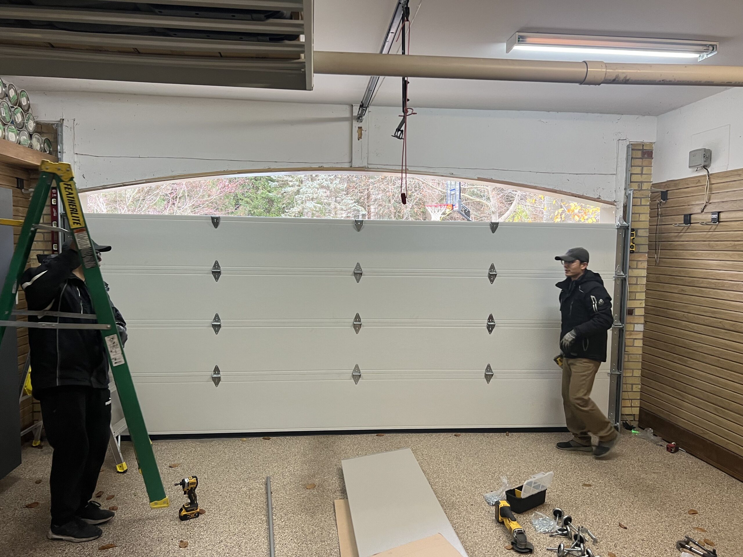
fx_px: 558
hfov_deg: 67.3
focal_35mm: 26
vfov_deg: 53.1
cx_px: 372
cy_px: 278
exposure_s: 1/60
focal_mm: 5.7
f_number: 1.5
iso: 125
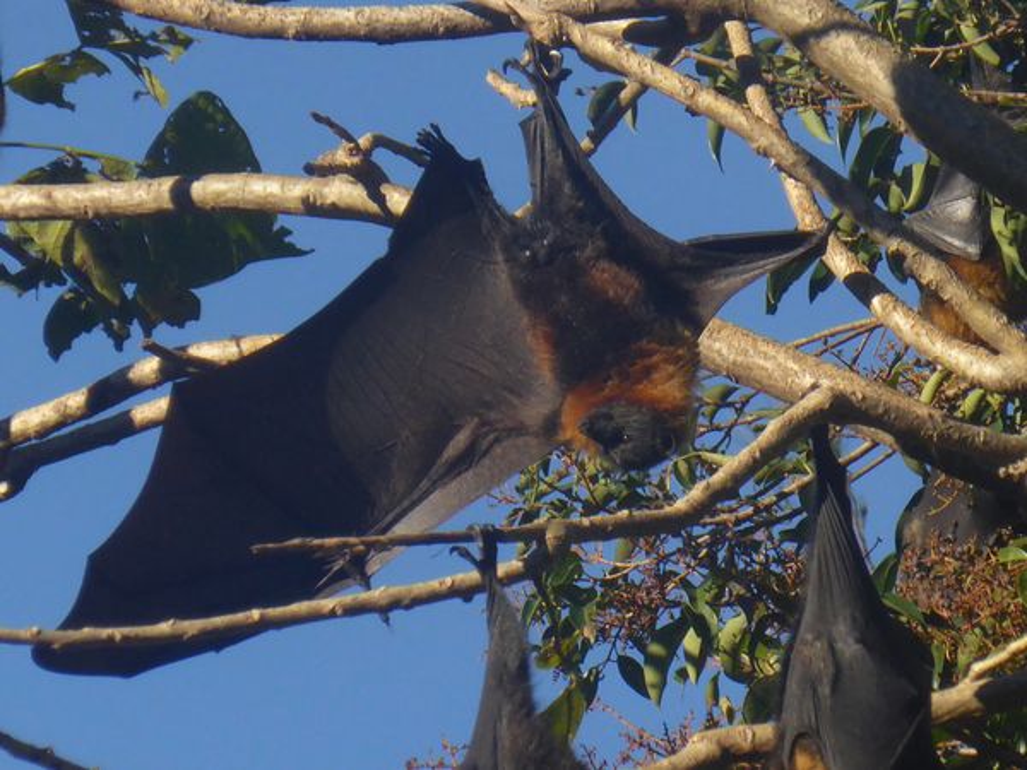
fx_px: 12134
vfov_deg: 3.6
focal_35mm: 409
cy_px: 385
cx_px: 514
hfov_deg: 4.8
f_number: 6
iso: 200
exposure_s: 1/500
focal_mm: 73.1
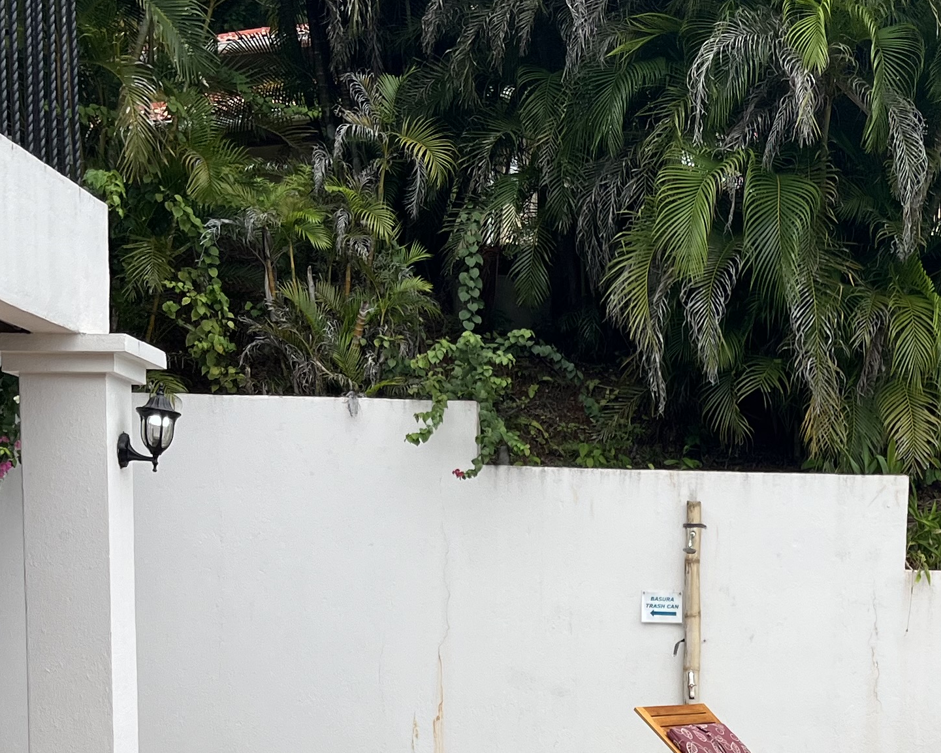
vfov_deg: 20.5
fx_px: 1977
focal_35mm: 71
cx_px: 824
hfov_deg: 26.0
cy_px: 846
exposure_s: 1/2222
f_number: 1.6
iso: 50
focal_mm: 5.1
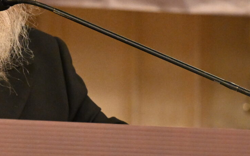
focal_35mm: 1068
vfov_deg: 1.2
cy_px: -51
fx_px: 7276
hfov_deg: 2.0
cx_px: -42
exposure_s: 1/80
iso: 3200
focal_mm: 200
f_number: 4.5
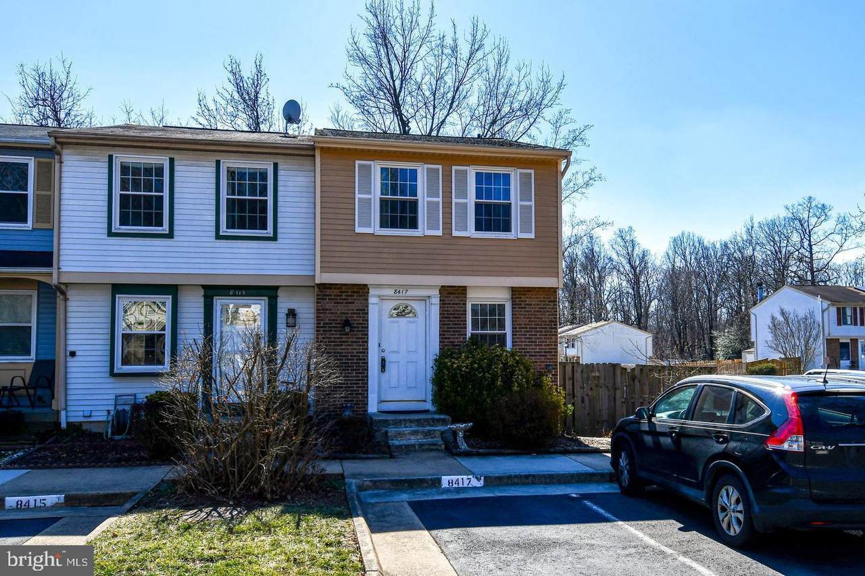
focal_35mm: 21
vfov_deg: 59.5
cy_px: 288
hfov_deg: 81.2
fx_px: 504
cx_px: 432
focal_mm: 14
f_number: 9
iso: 100
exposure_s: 1/320
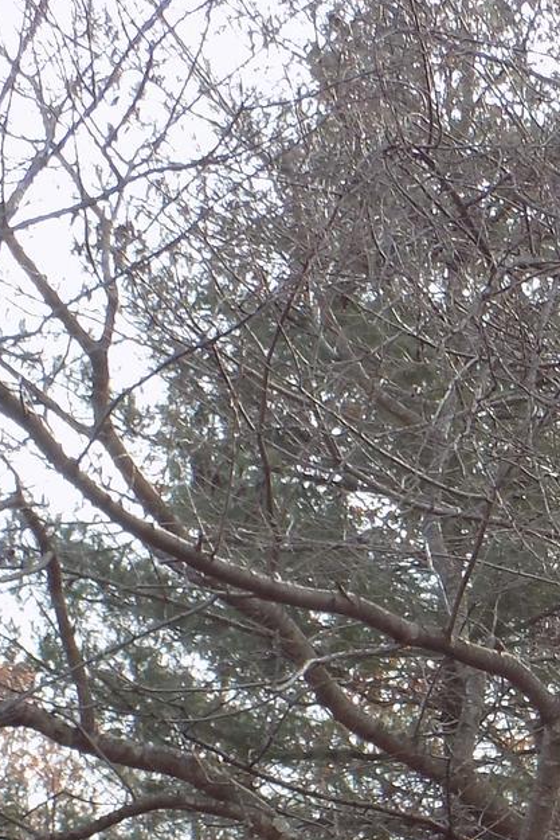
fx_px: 2938
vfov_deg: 15.8
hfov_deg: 10.4
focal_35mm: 126
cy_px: 938
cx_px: 926
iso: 80
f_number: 3.5
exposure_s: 1/160
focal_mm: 6.6
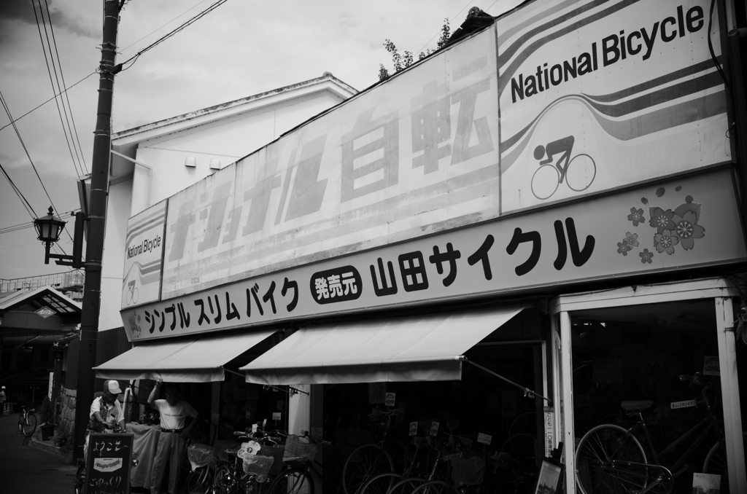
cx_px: 374
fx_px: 725
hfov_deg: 54.5
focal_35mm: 35
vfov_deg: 37.7
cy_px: 247
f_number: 5.6
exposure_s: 1/500
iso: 100
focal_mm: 18.3
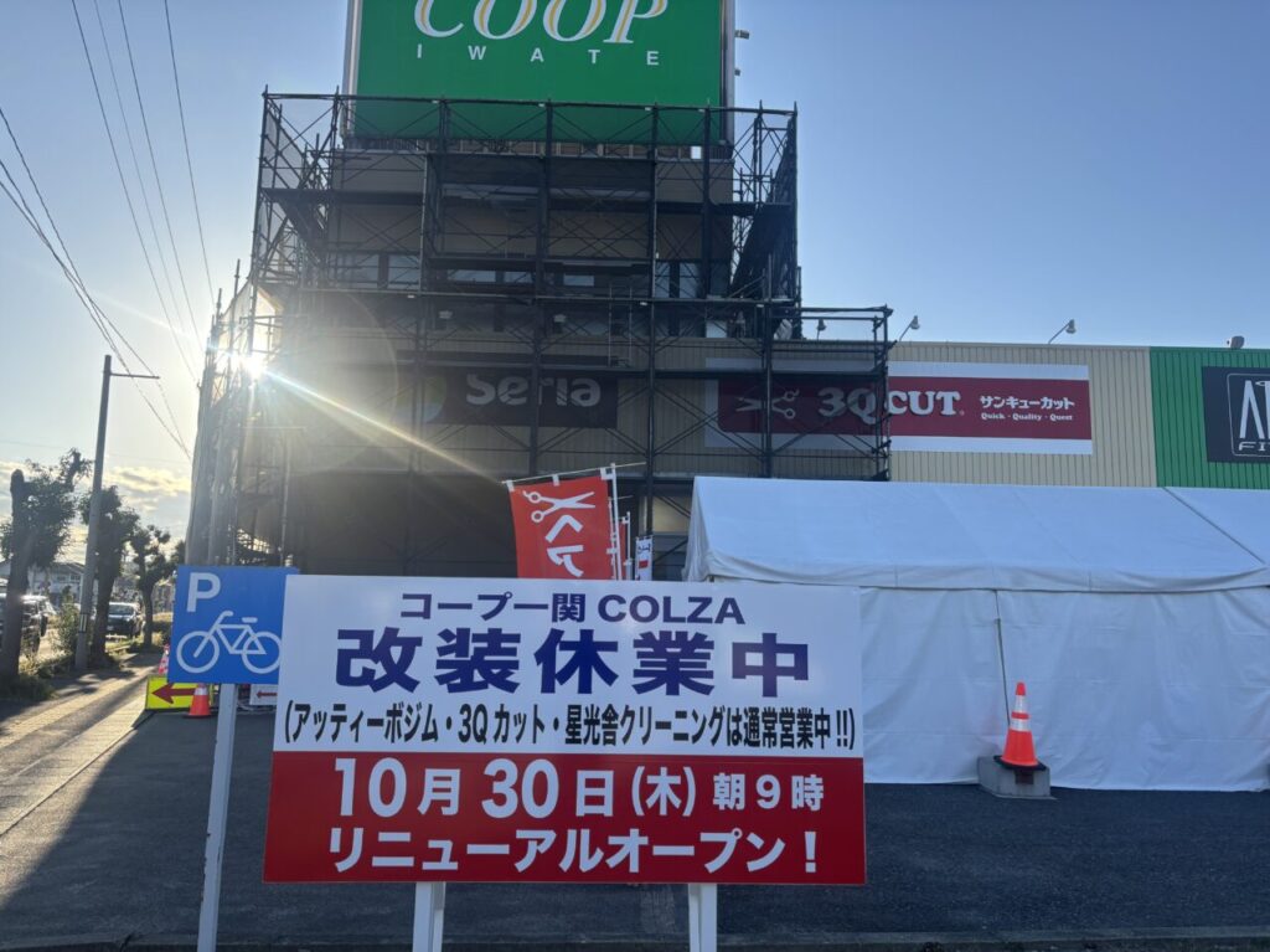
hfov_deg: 67.3
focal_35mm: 26
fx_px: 953
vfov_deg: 53.0
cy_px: 476
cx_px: 635
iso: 50
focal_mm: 5.96
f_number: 1.6
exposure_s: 1/1667
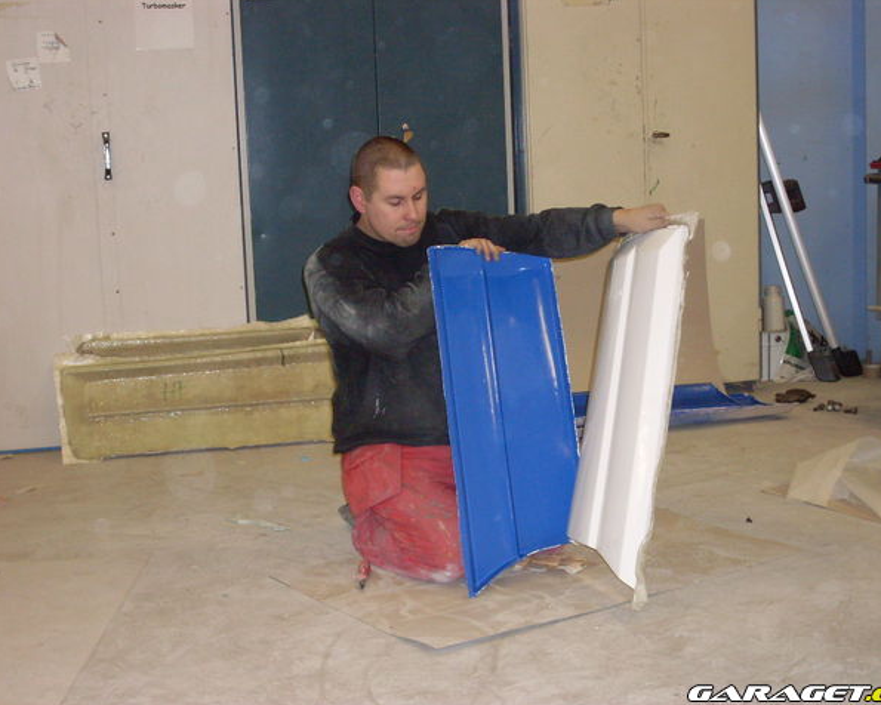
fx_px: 1643
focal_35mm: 63
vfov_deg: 24.2
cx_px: 468
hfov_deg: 30.0
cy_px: 352
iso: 200
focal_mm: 9.9
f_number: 3.4
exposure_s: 1/45
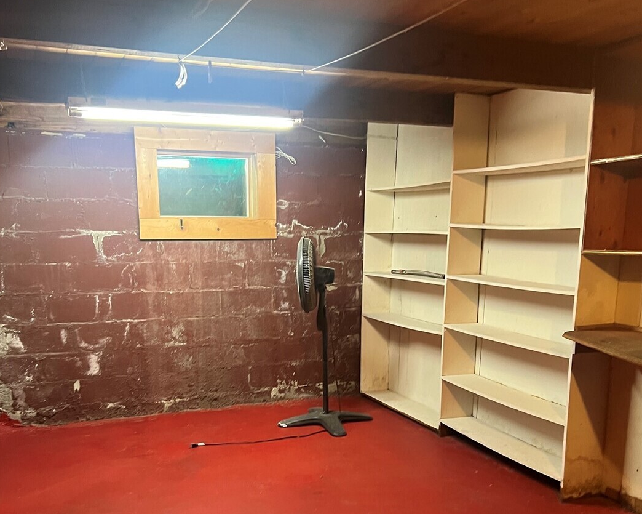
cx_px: 327
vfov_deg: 41.6
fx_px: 665
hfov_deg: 51.5
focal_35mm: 35
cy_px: 349
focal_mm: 5.7
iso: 400
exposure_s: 1/40
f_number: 1.5
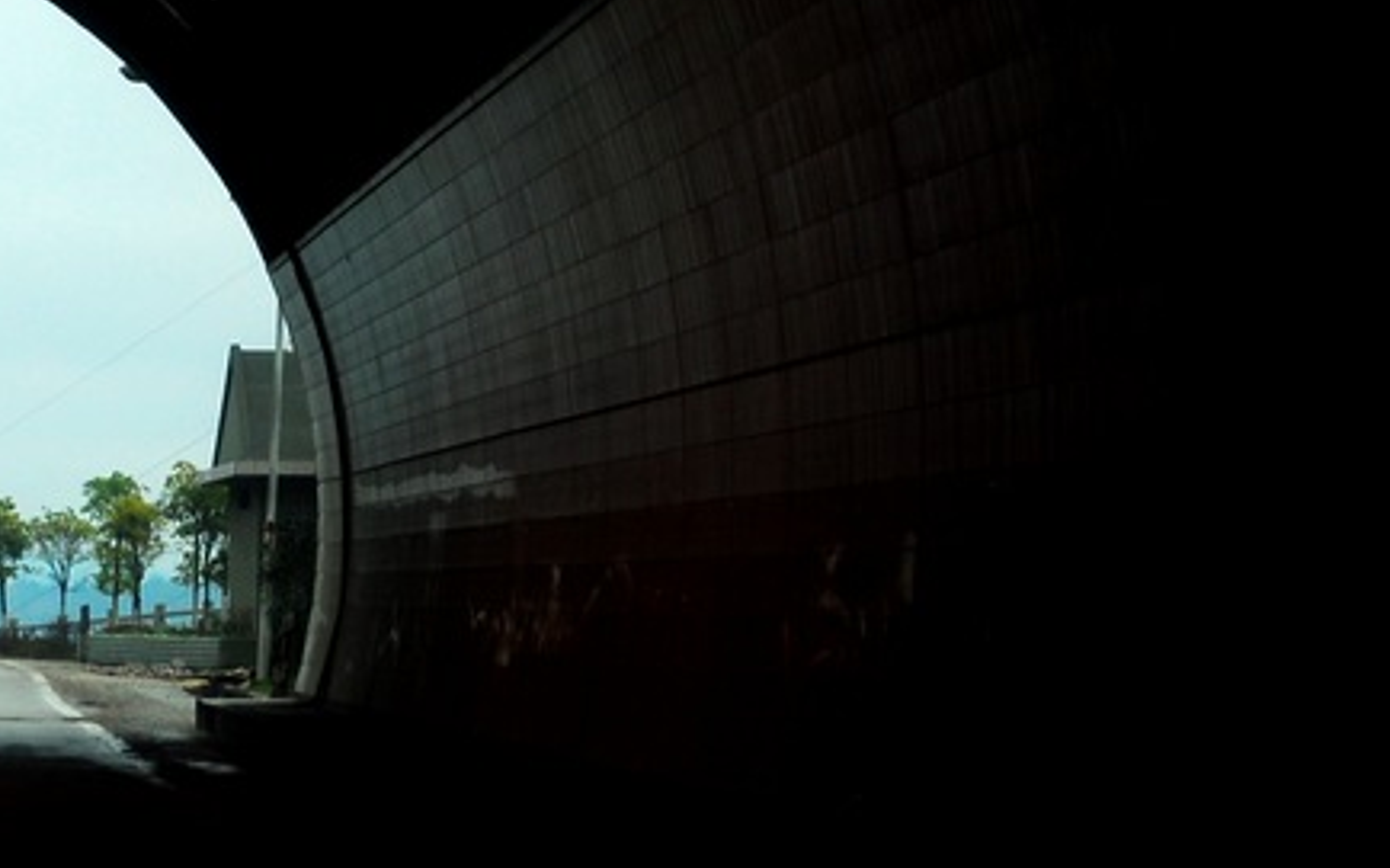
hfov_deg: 9.3
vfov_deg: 5.9
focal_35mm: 224
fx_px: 8483
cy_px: 383
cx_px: -189
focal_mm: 62
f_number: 5.3
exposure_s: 1/180
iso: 200
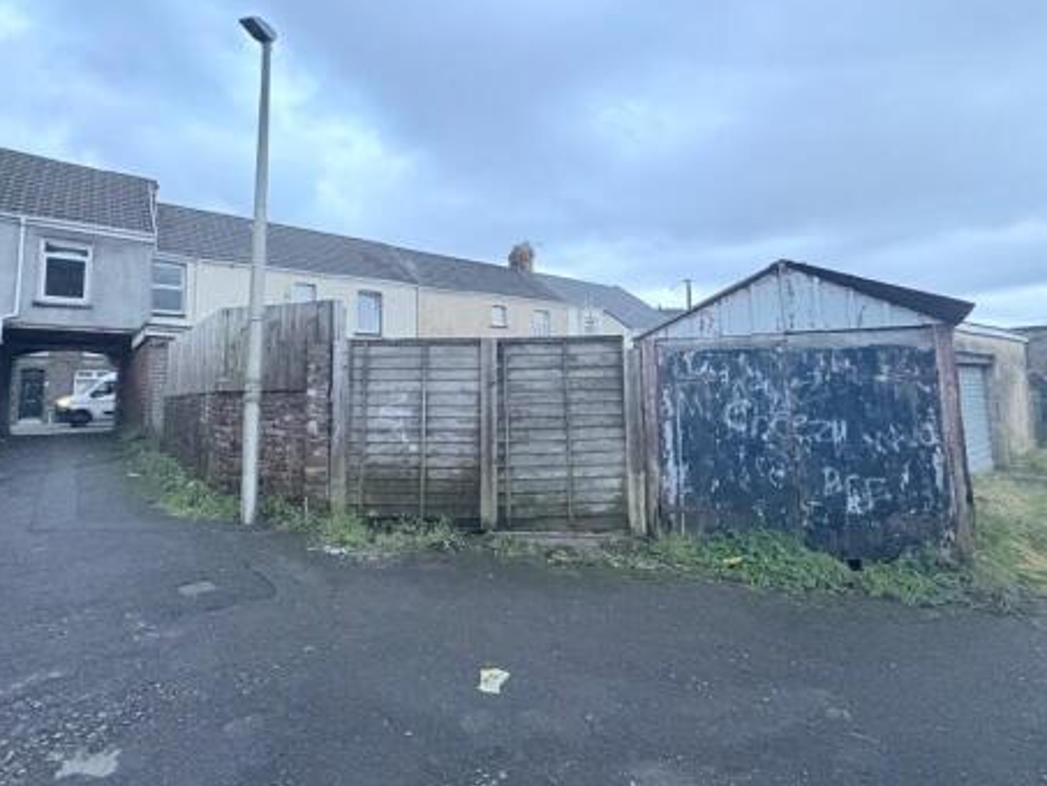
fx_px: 545
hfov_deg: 87.7
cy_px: 334
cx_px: 500
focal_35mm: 18
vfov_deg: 71.2
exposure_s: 1/60
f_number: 2.2
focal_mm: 2.22
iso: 640
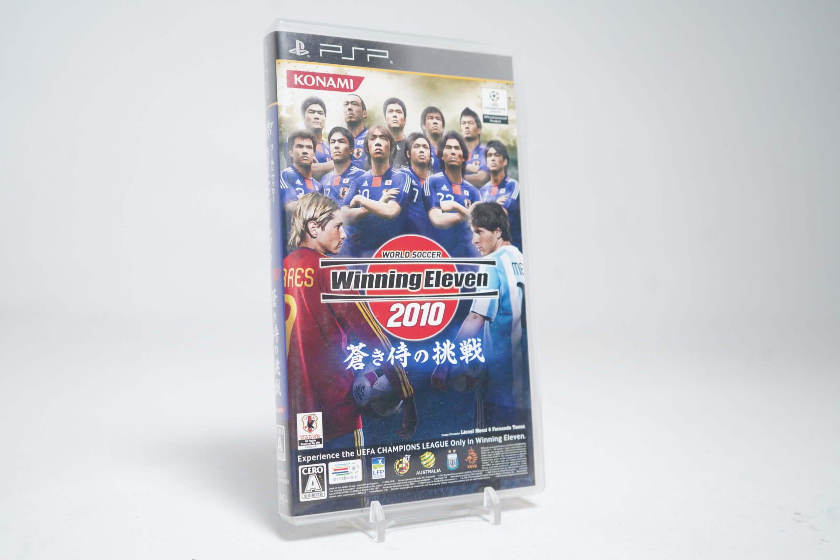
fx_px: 887
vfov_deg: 35.1
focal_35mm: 38
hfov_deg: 50.7
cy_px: 280
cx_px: 420
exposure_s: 1/40
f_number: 5
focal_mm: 38
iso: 1000
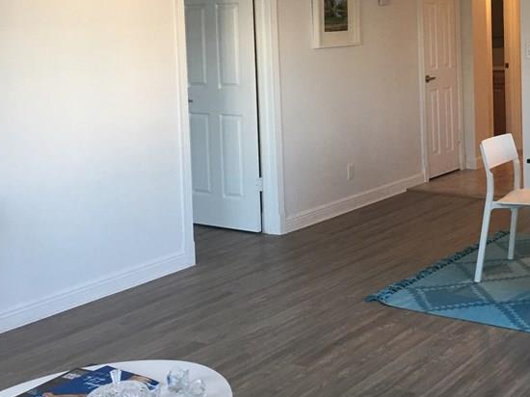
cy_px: 78
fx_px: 826
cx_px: 424
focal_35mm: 54
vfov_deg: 26.5
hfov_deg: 34.5
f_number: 2.2
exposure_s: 1/30
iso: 32
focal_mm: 4.15
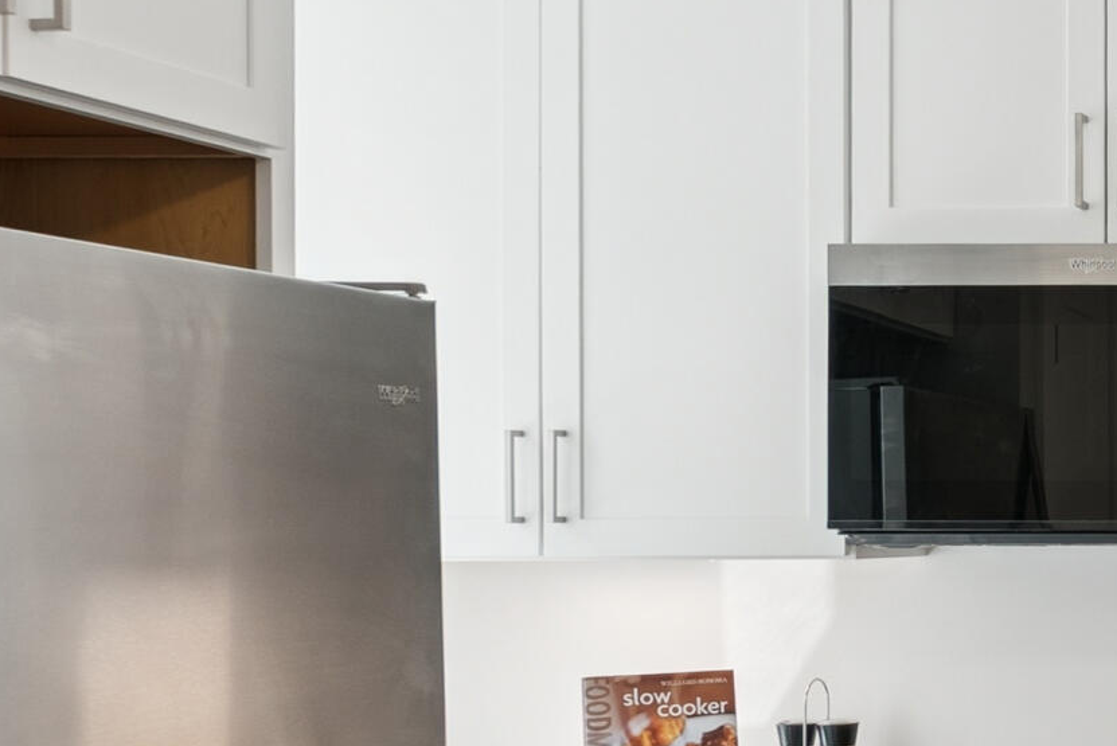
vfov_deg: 20.8
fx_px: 2018
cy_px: 524
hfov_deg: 24.4
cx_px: 1657
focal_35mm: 65
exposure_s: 1/13
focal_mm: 18
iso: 320
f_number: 7.1
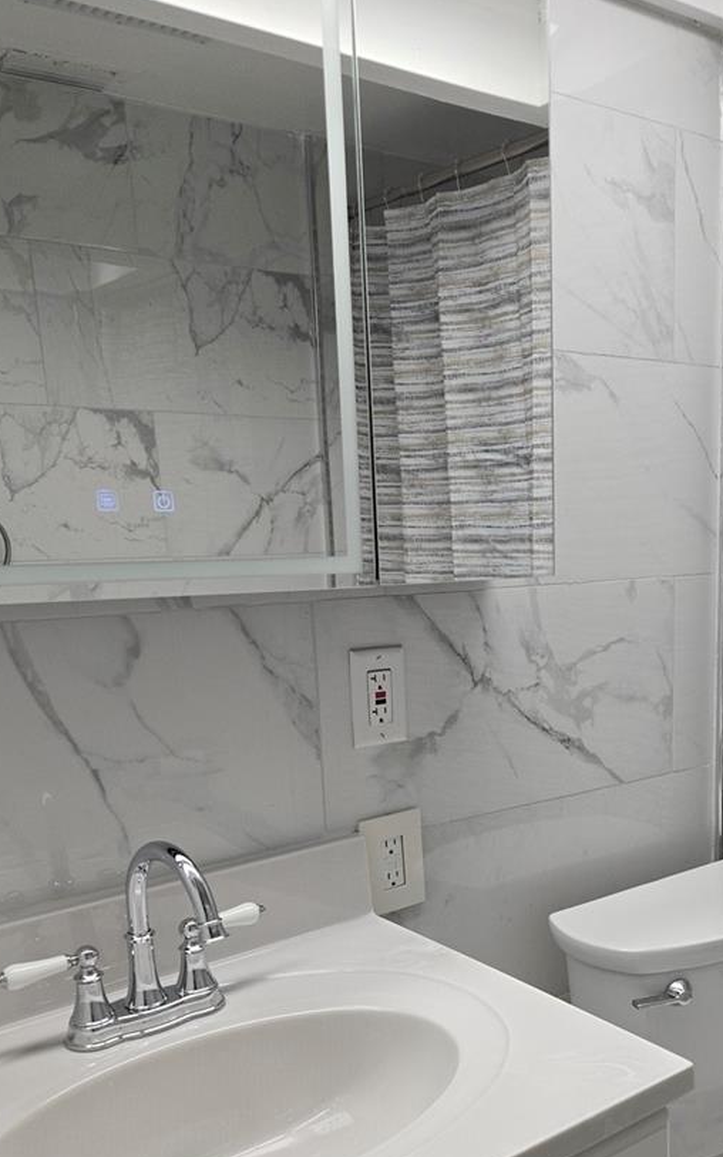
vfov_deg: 53.1
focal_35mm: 36
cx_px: 574
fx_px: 1135
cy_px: 756
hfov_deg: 34.3
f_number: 1.8
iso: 32
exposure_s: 1/120
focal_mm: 5.4
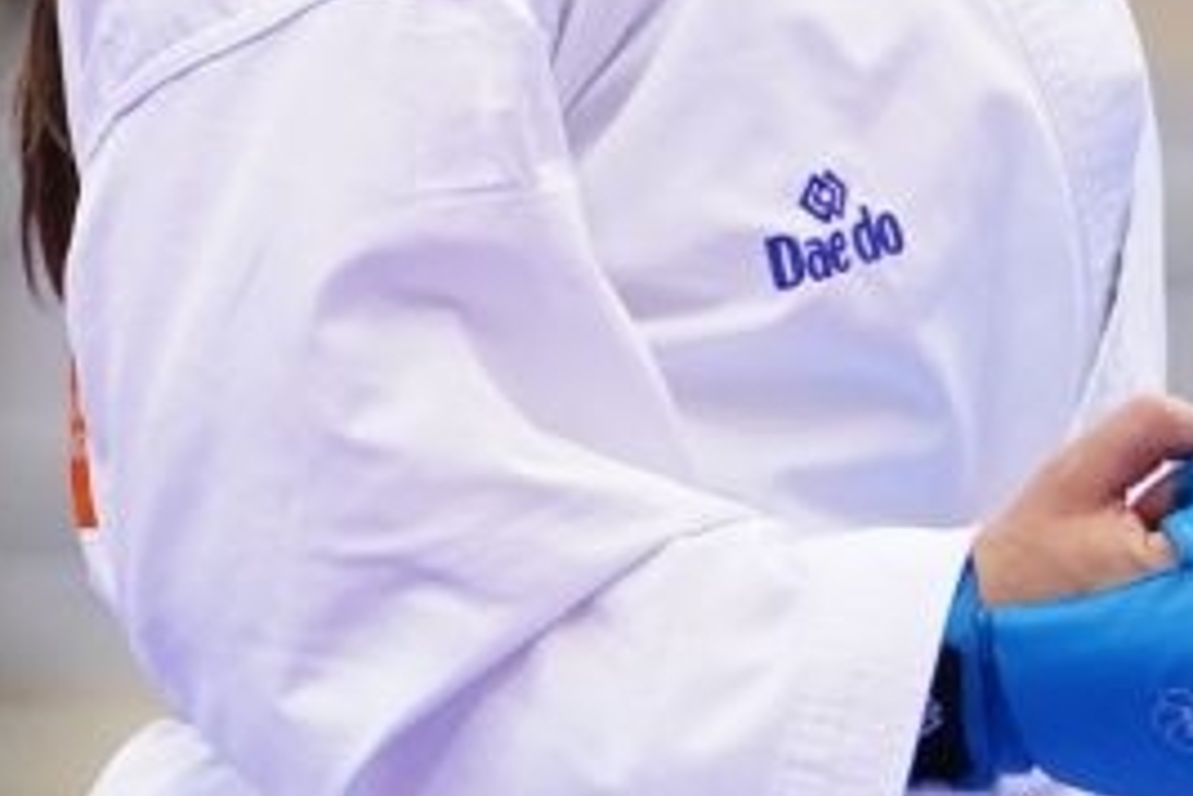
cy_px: 402
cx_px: 648
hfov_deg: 1.5
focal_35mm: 1348
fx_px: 44668
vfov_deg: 1.0
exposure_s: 1/1000
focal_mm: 200
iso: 2000
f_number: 2.8
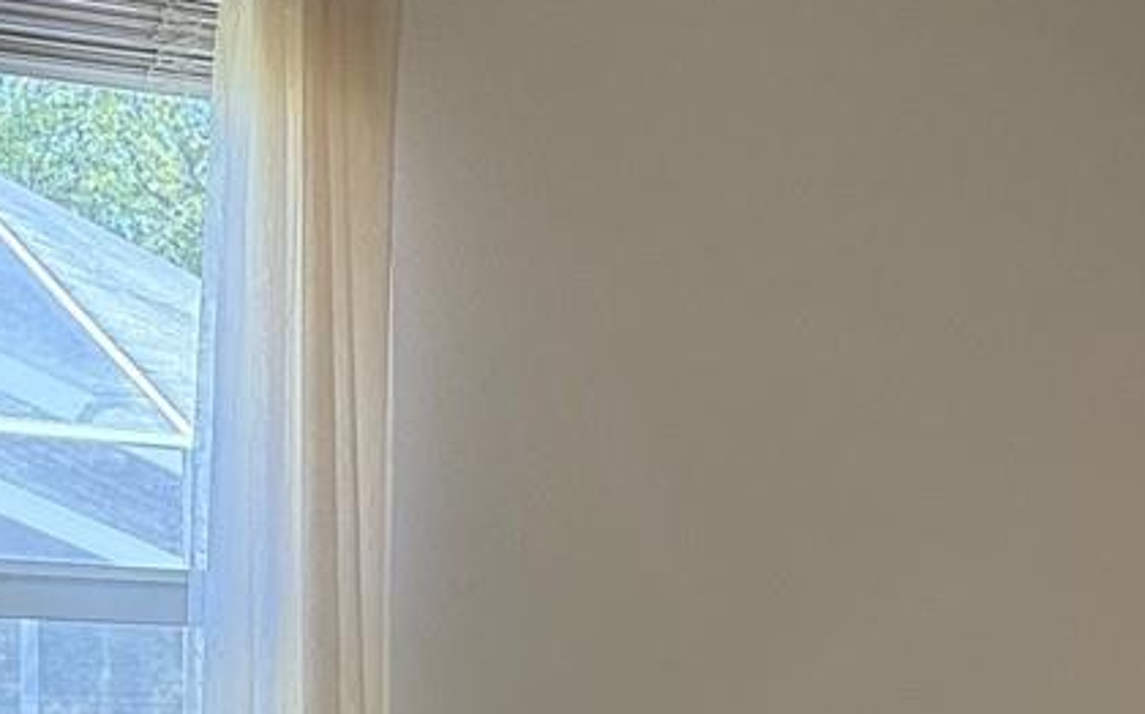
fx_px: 3025
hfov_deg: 17.7
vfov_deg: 13.2
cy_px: 790
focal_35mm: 97
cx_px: 1990
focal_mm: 6.76
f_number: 1.78
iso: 200
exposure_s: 1/209
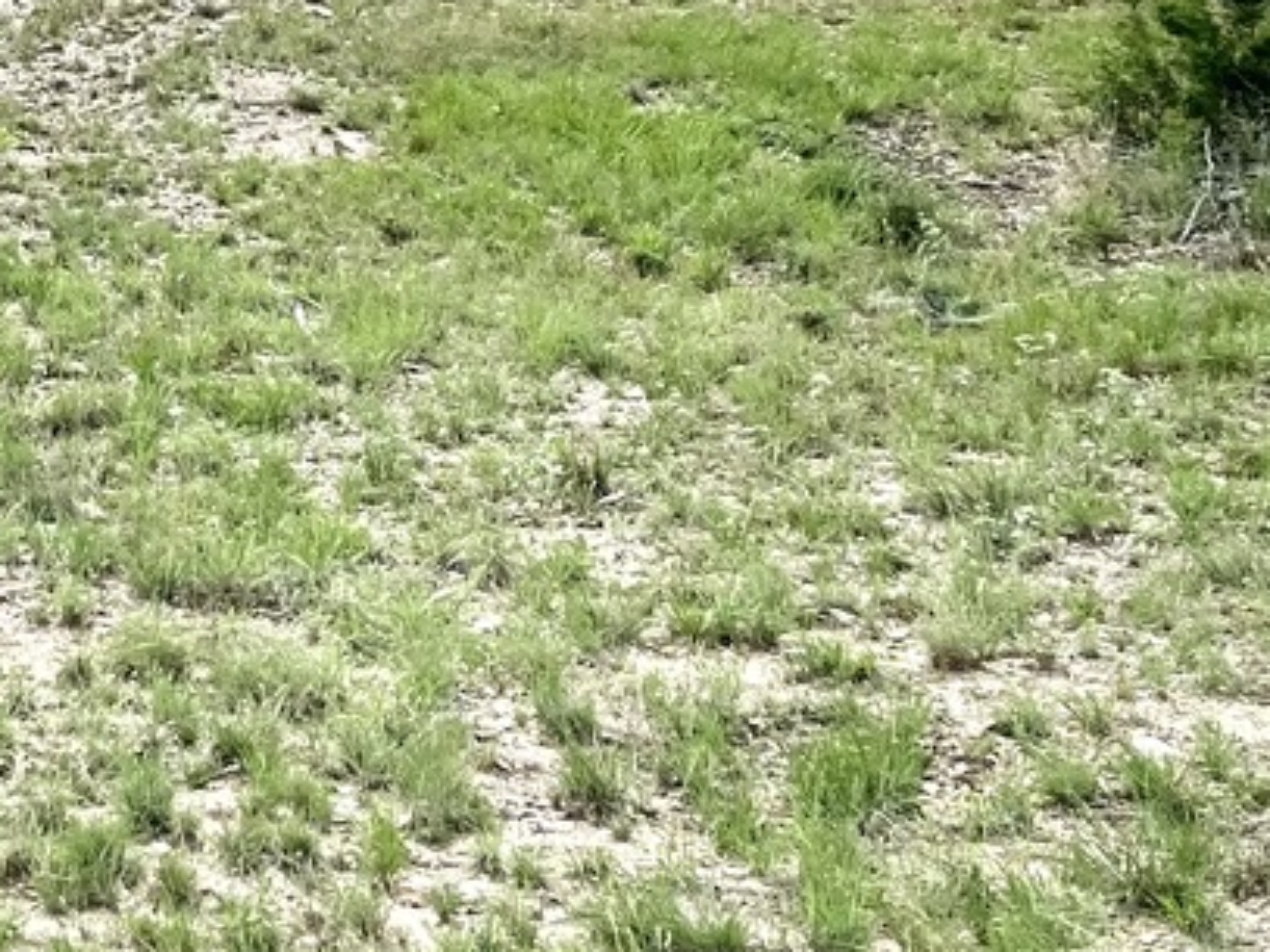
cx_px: -440
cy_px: -524
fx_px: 3374
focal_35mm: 92
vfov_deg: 14.8
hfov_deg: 19.4
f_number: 1.6
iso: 50
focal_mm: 5.1
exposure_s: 1/4854
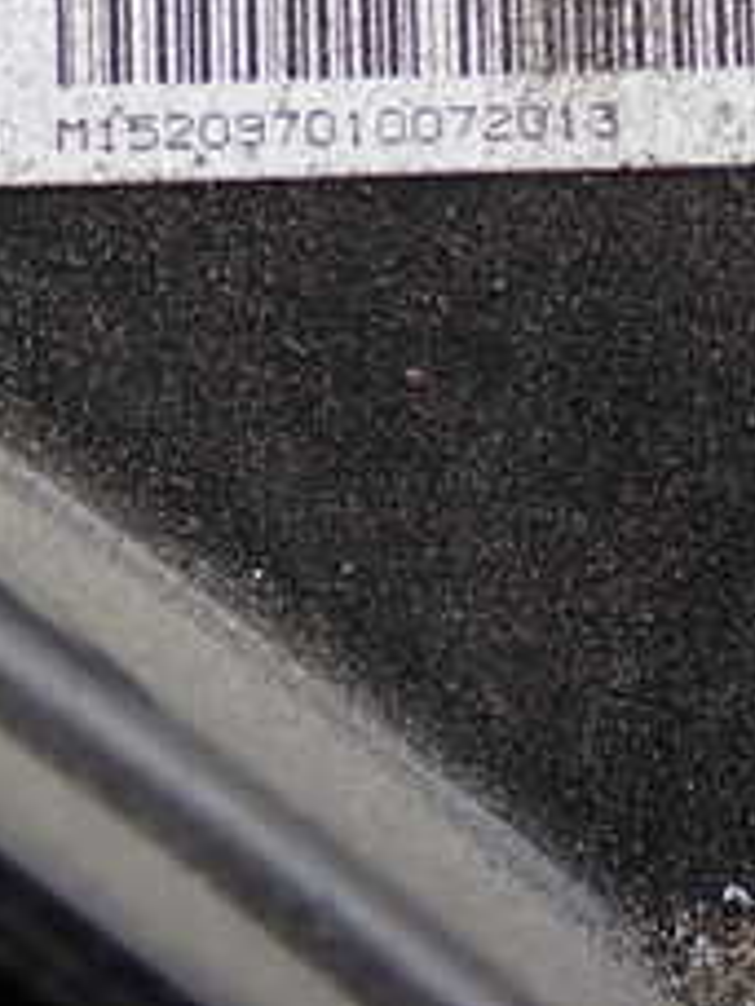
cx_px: 459
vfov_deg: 19.1
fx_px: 2908
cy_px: 18
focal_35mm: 100
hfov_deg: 14.8
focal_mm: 6.83
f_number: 2.7
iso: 100
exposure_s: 1/80
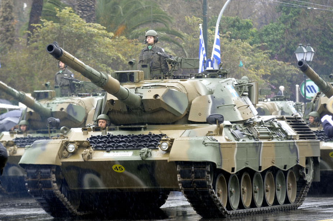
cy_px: 92
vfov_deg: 5.7
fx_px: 2237
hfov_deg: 8.5
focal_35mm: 242
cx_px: 135
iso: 640
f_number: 5.6
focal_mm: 185
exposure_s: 1/160
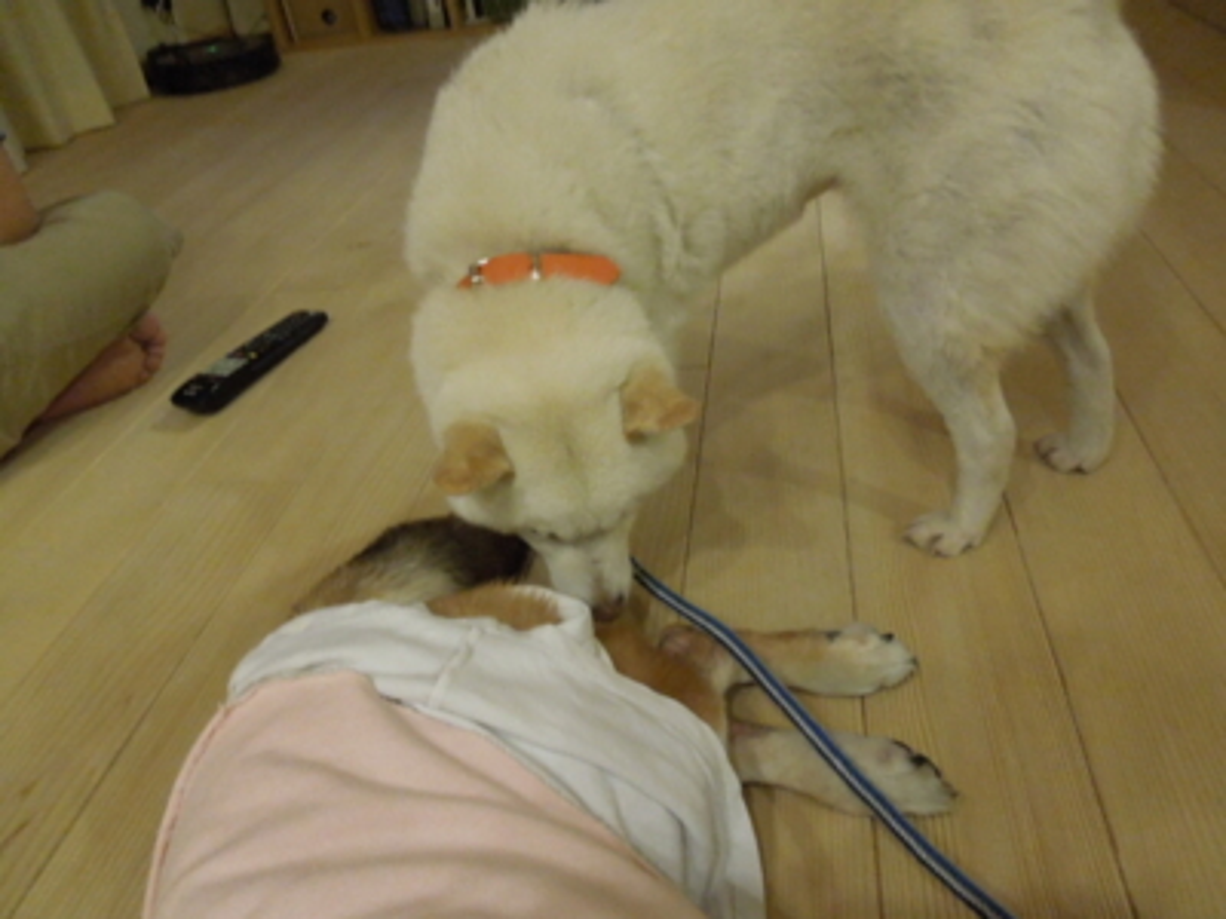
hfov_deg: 69.4
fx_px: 885
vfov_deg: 54.9
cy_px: 460
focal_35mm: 25
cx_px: 613
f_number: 3.3
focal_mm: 4.5
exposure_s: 1/30
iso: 1250
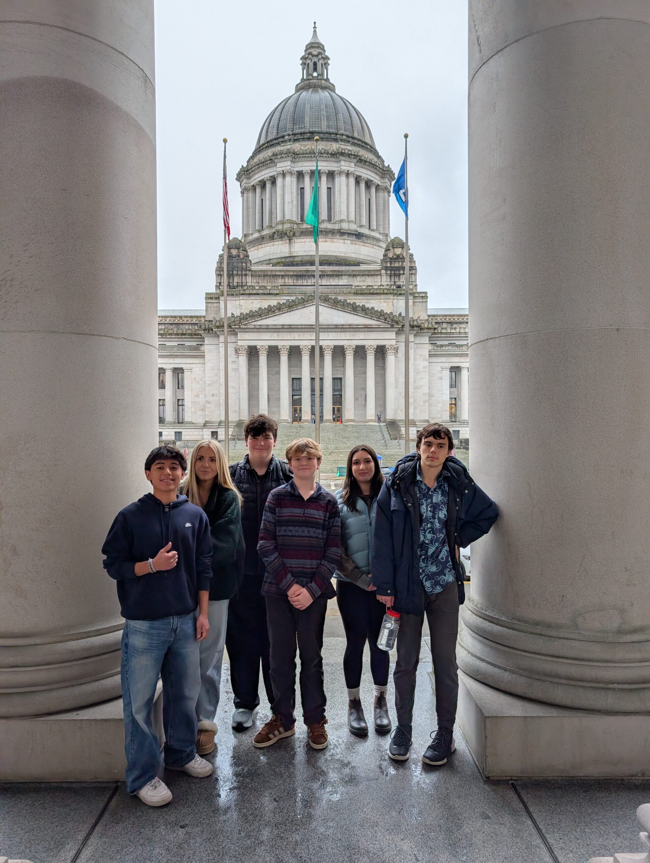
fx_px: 599
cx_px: 325
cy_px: 432
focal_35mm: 24
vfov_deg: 71.5
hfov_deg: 56.9
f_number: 1.68
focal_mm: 6.9
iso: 22
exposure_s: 1/113
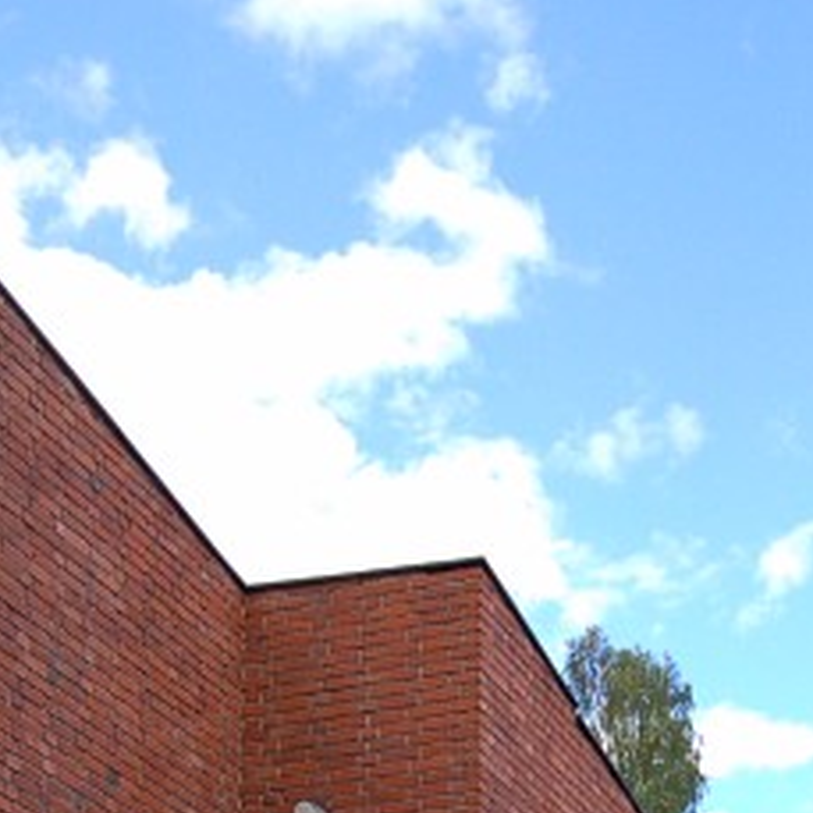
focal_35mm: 80
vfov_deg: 20.8
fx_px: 2126
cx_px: 493
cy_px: 852
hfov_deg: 21.6
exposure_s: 1/2000
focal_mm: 18
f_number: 3.5
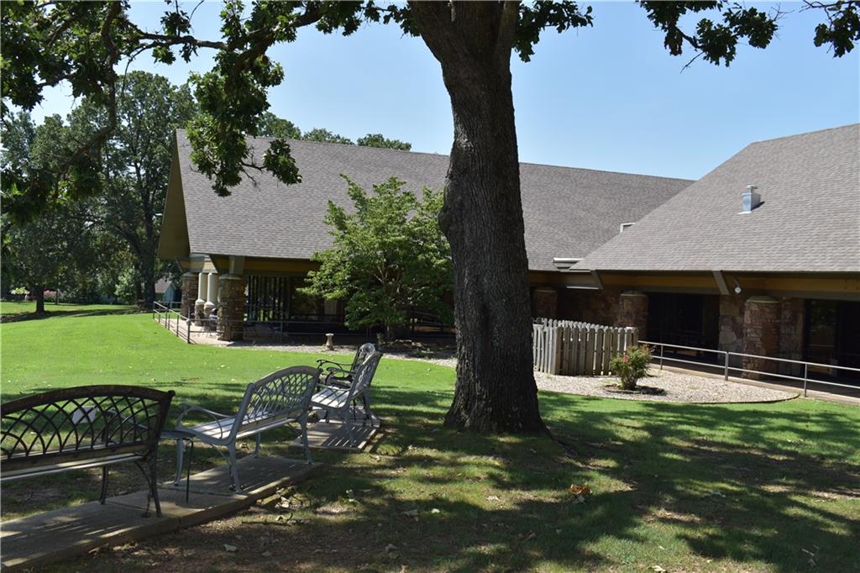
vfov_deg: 36.8
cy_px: 286
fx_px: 860
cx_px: 430
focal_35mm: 36
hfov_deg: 53.1
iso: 100
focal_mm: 24
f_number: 8
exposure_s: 1/200
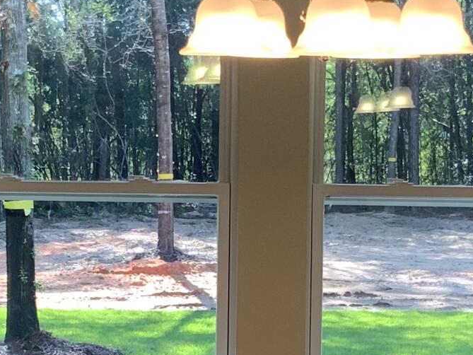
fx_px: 1777
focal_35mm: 130
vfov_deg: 11.4
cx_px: 224
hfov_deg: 15.2
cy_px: 289
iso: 40
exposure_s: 1/120
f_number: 1.8
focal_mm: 3
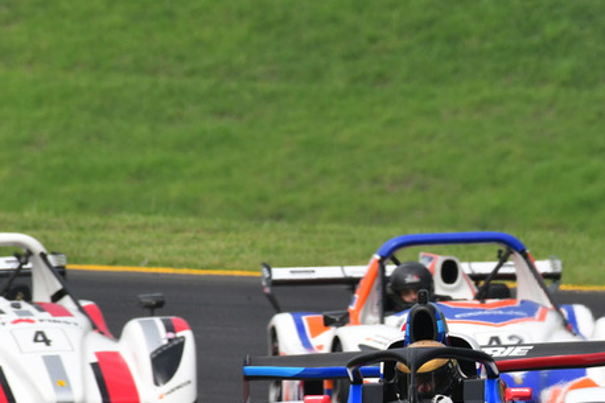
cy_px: 297
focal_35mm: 1206
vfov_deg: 1.1
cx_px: 477
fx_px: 20259
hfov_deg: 1.7
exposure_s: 1/640
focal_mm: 460
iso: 500
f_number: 10
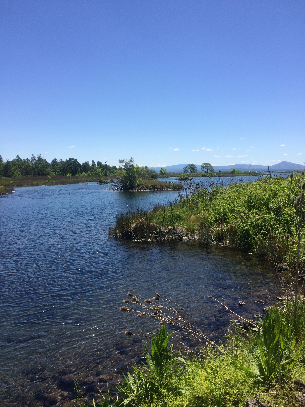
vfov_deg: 61.7
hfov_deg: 48.2
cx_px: 152
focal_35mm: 29
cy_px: 204
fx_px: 341
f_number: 2.2
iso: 32
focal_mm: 4.15
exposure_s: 1/2160
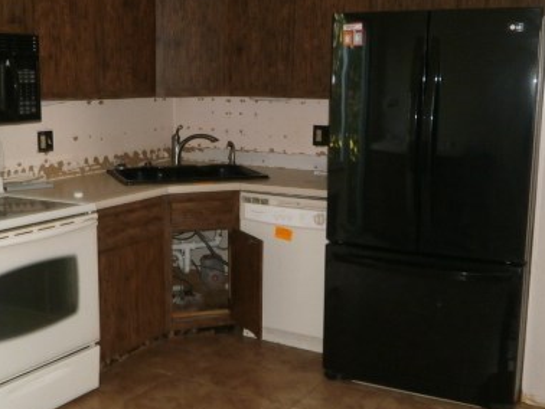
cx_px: 262
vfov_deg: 32.9
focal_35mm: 44
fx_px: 693
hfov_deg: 42.9
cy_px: 212
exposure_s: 1/30
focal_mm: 4.7
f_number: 2.8
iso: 200
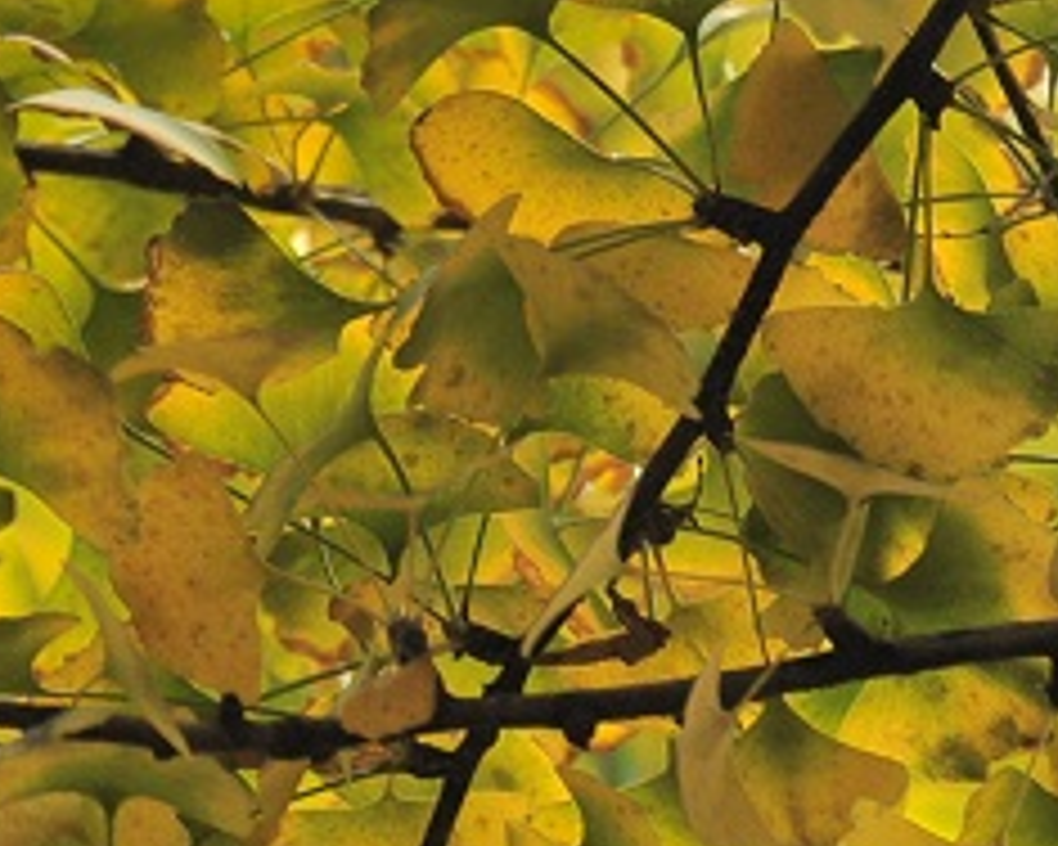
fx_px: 30405
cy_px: 578
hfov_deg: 2.0
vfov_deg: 1.6
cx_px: -331
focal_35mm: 971
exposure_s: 1/80
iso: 1250
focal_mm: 300
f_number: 9
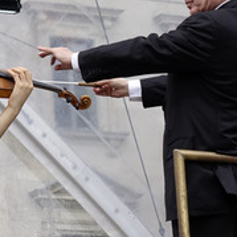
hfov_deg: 9.6
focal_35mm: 182
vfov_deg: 9.6
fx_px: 1410
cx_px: 64
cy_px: 99
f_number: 4.5
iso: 100
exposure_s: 1/200
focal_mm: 31.27
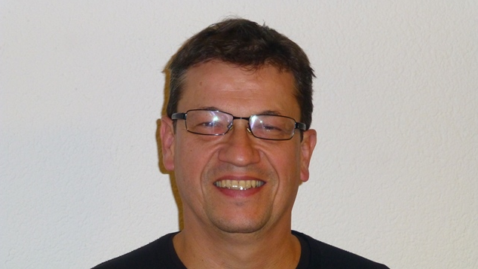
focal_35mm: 99
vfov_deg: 12.2
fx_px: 1255
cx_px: 237
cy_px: 166
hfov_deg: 21.6
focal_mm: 16.1
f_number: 5.2
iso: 500
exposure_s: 1/60
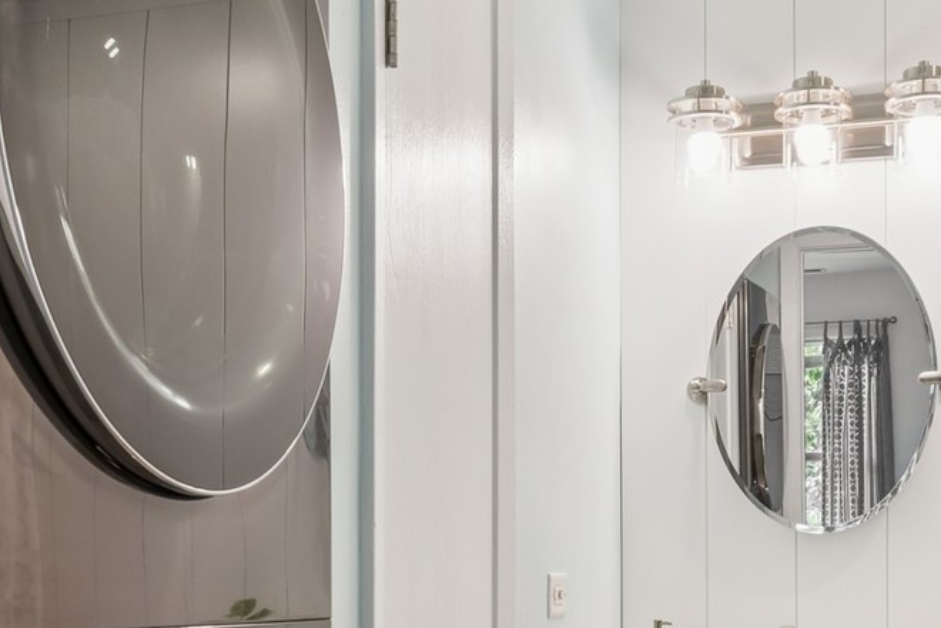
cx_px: 535
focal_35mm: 55
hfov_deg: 36.0
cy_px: 631
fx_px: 1443
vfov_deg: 23.5
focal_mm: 15
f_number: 8
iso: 250
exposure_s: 1/6
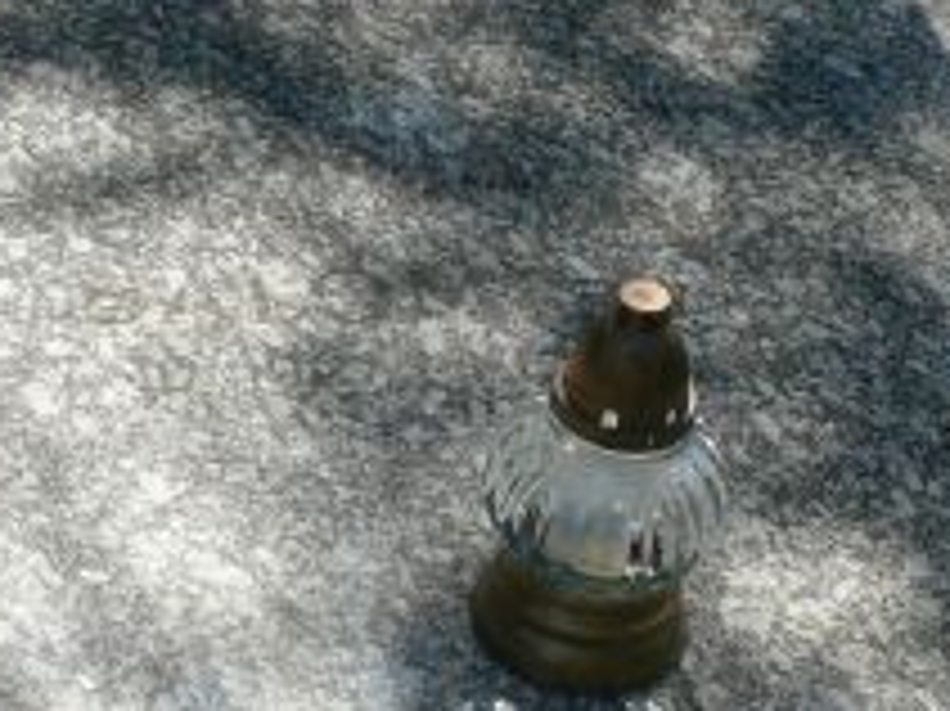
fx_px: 2907
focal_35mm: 106
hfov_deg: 18.6
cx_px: 513
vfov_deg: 13.9
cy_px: 446
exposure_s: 1/320
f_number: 5.6
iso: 100
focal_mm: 7.4
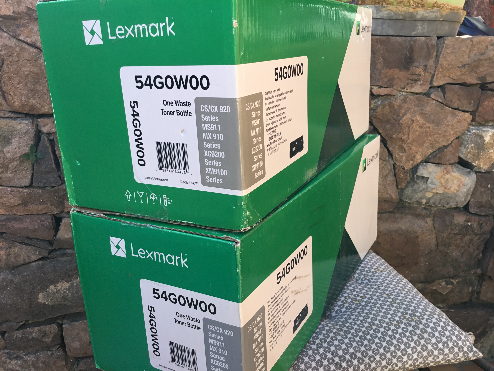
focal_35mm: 31
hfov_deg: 58.4
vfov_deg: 45.4
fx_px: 442
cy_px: 186
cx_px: 247
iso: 25
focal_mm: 3.3
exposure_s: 1/127
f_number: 2.4
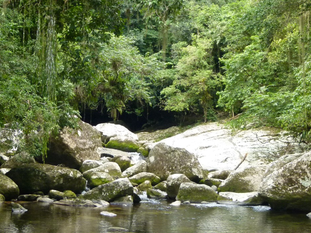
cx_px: 132
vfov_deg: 13.1
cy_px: 85
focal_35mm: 113
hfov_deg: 17.4
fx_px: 1015
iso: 250
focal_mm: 13.2
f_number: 3.3
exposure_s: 1/60
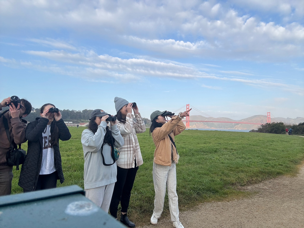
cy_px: 114
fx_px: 202
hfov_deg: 73.9
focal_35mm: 23
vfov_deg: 58.9
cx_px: 152
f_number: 1.9
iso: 25
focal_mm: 2.69
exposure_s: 1/900
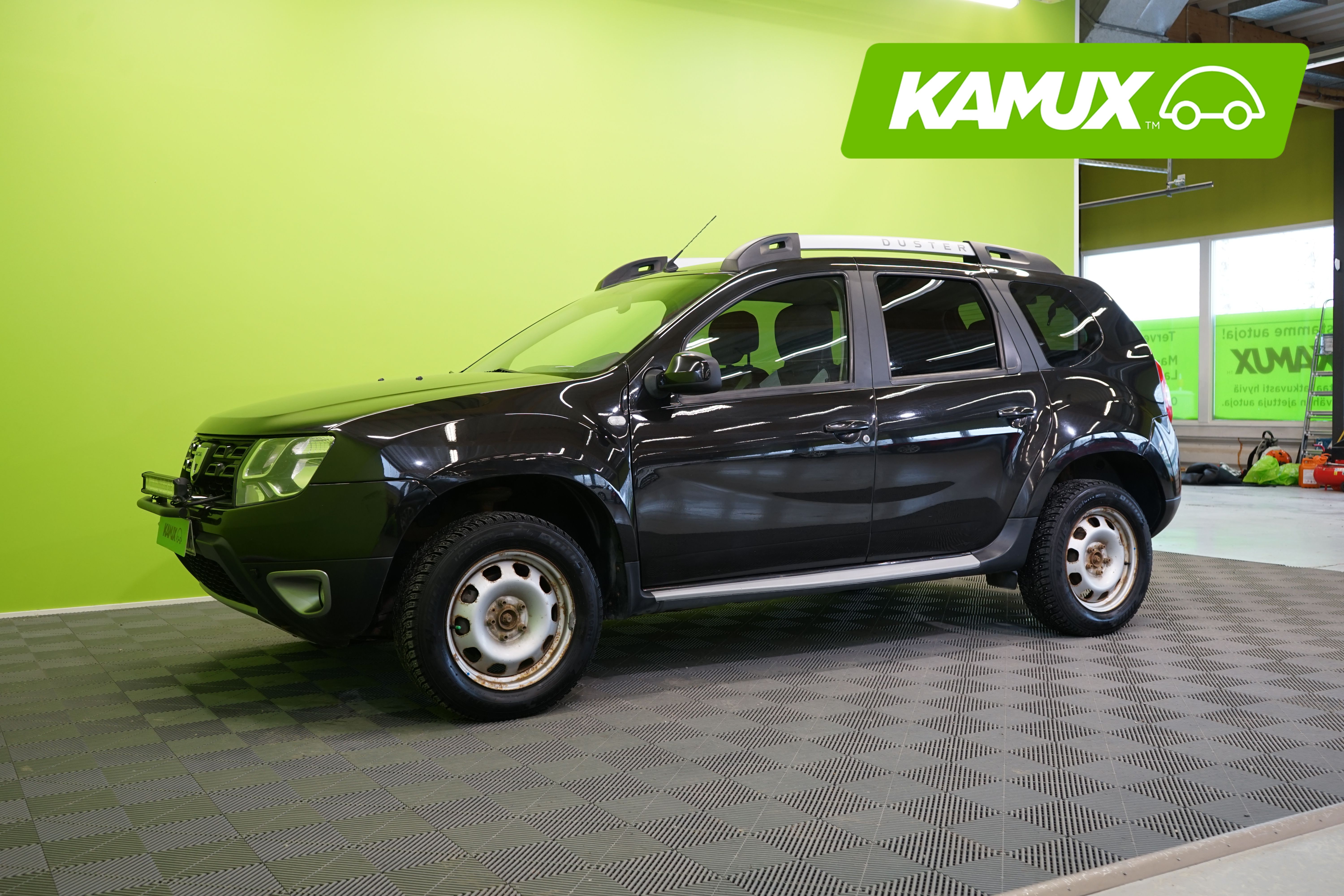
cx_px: 672
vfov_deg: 38.9
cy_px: 448
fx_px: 1269
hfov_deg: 55.8
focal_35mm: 34
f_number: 5
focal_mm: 34
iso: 500
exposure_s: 1/30
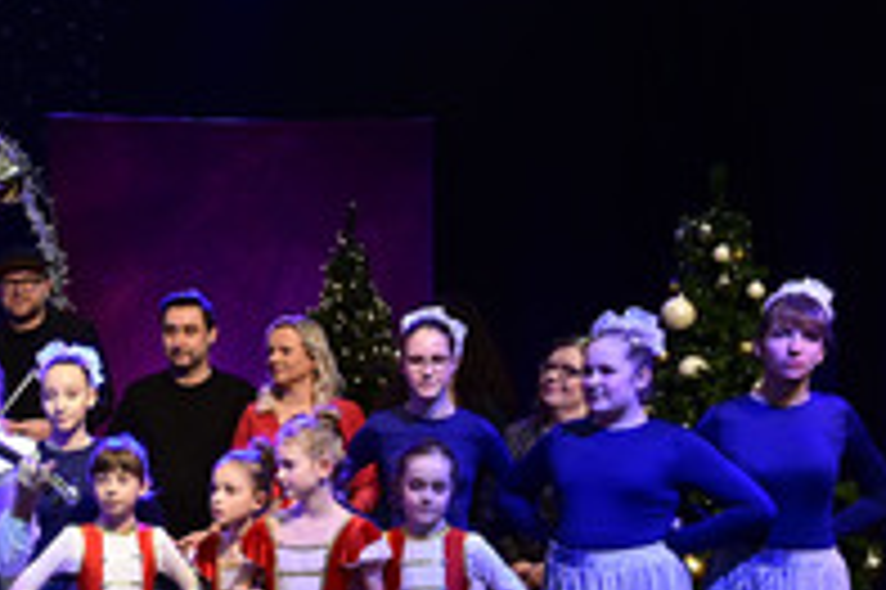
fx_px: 1918
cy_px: 473
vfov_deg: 17.3
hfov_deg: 24.6
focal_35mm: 78
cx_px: -34
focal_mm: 34
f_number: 5
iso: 1000
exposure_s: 1/400
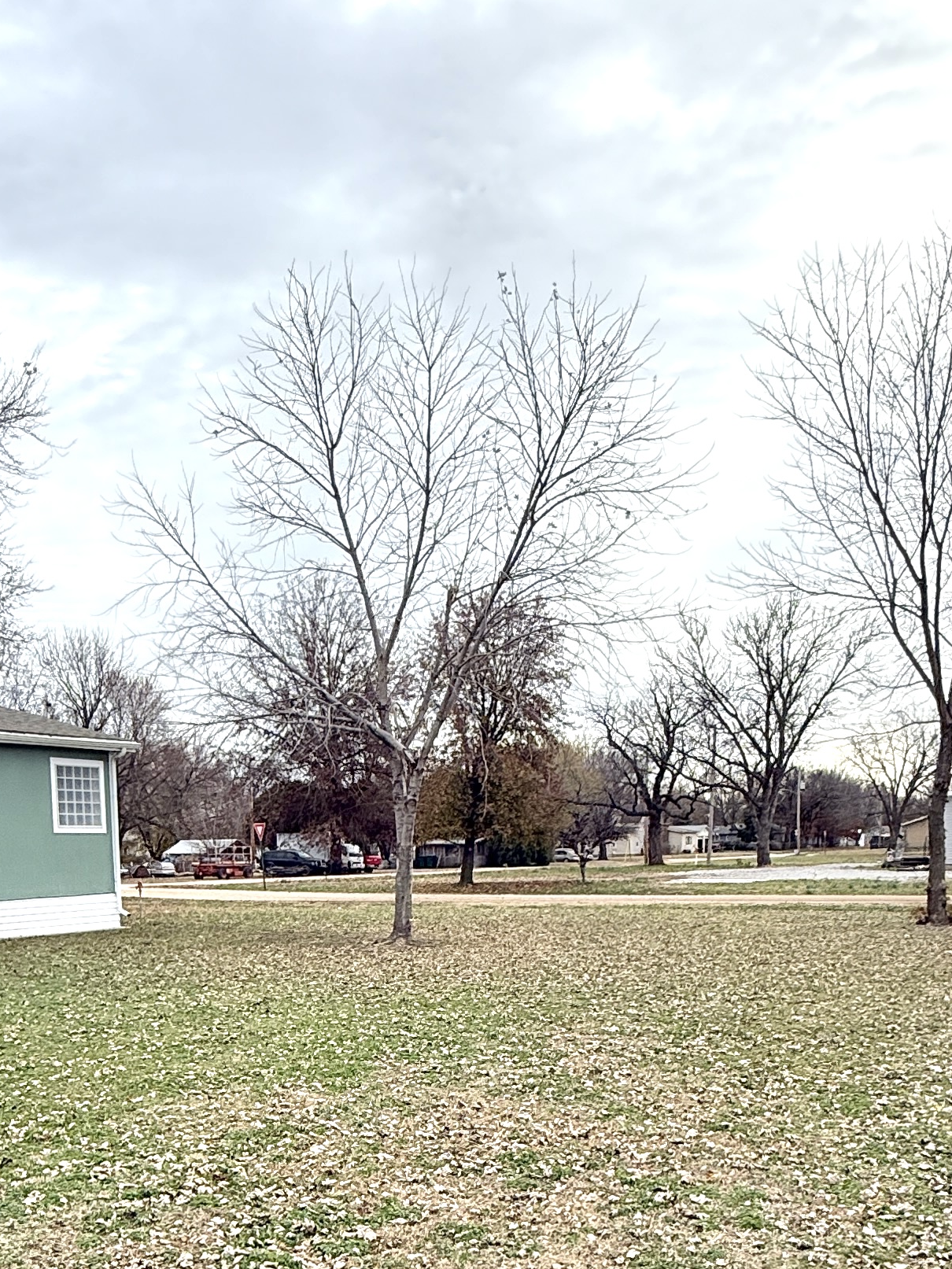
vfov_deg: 48.7
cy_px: 1068
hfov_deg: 40.5
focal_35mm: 35
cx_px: 386
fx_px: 1283
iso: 50
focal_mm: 2.22
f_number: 2.2
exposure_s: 1/1125
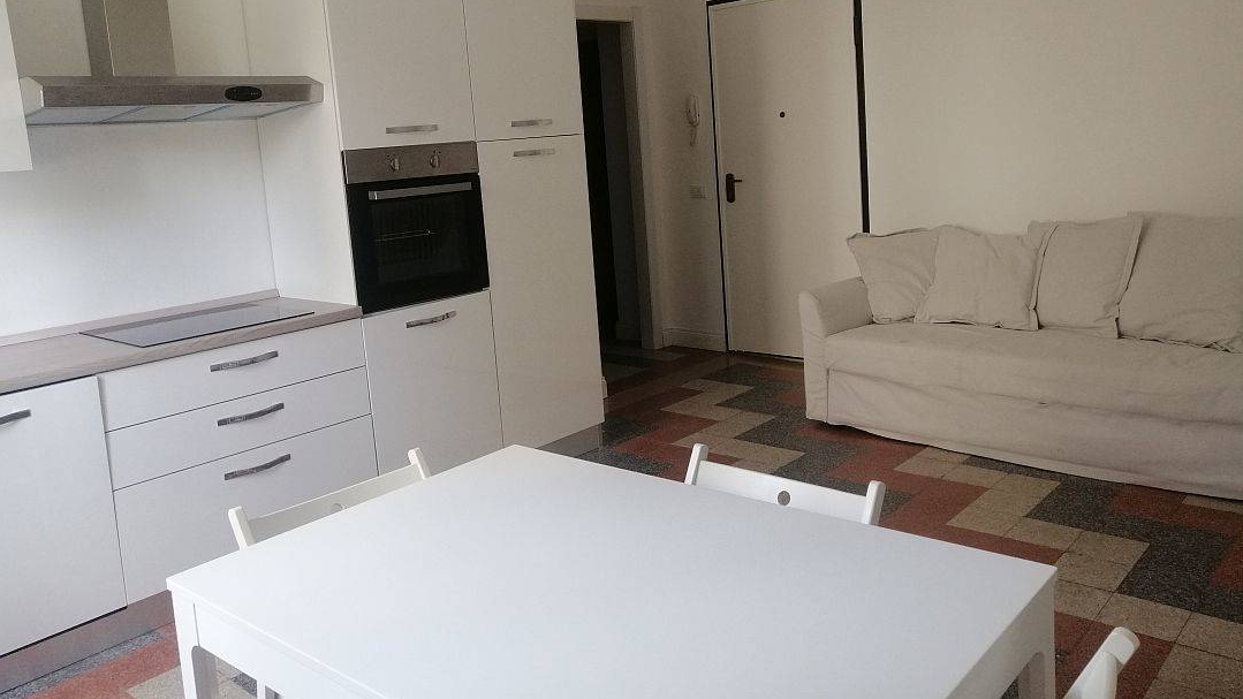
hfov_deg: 64.3
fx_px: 989
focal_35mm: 30
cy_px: 261
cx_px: 632
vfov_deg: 38.7
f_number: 1.8
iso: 125
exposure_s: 1/60
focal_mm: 3.95
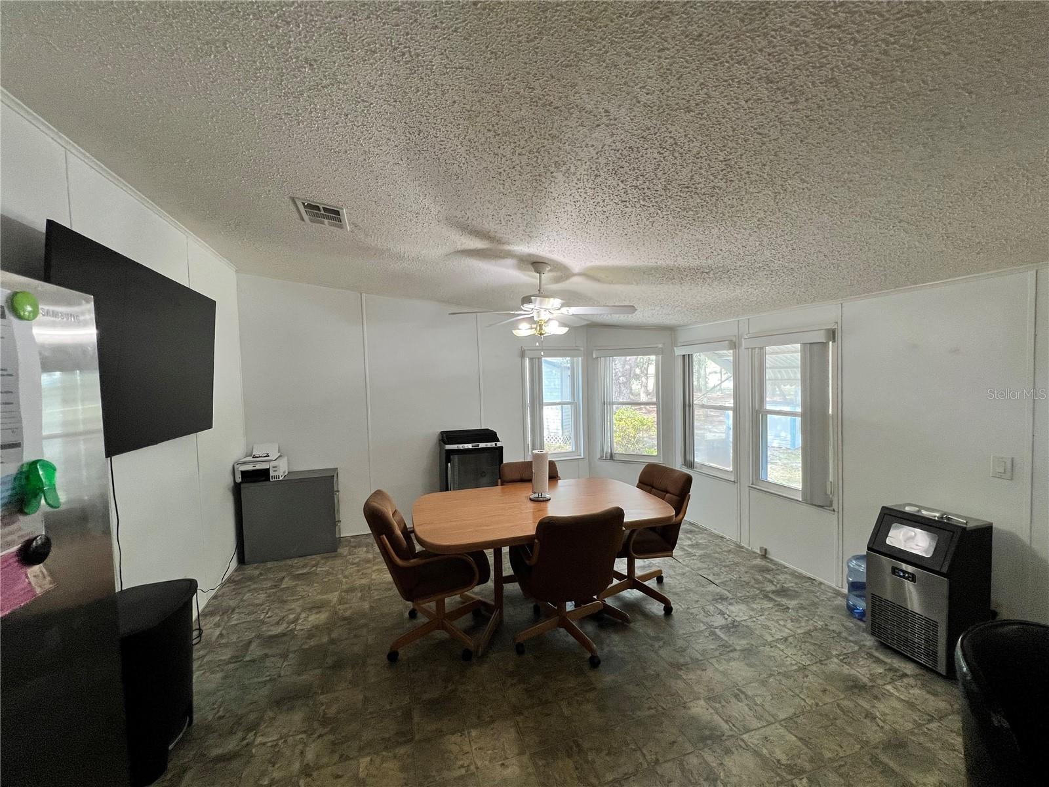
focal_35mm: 13
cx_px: 524
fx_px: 394
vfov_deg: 89.9
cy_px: 394
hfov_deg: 106.2
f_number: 1.8
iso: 200
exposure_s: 1/120
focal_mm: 1.57
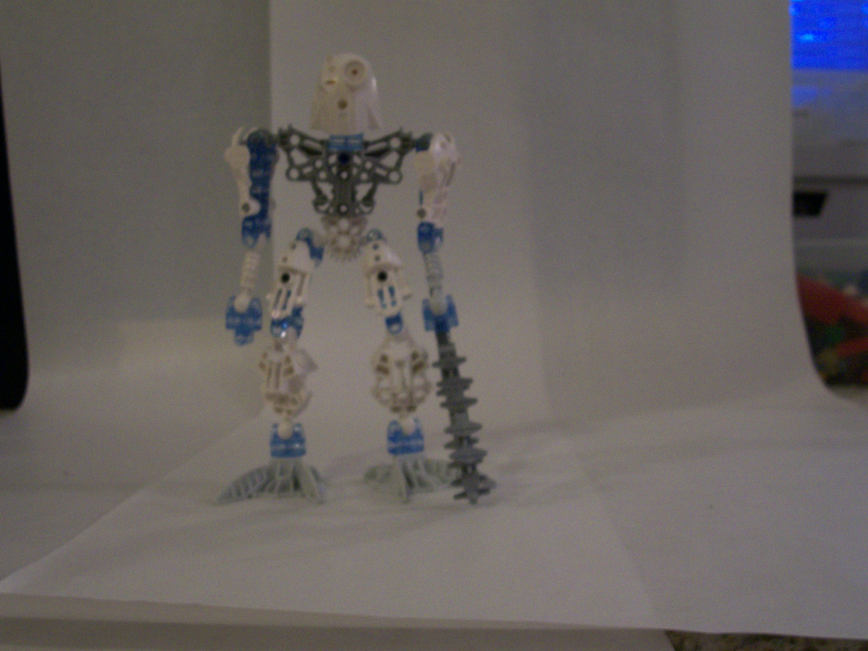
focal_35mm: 42
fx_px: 1053
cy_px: 326
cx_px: 434
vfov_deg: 34.3
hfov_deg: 44.8
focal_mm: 7
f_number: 2.9
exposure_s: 1/8
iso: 160
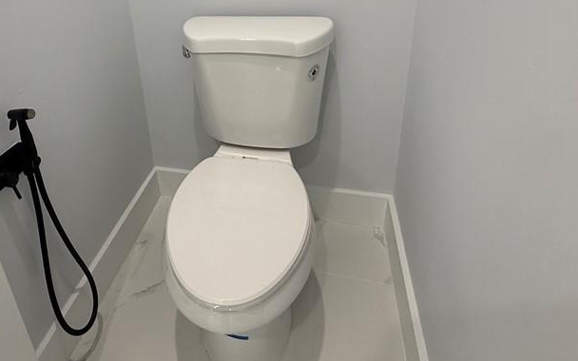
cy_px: 66
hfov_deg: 70.8
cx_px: 201
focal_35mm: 25
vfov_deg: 46.4
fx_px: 394
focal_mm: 2.22
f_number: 2.2
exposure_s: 1/120
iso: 320
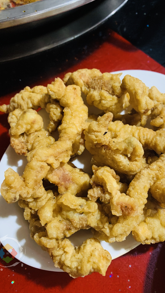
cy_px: 143
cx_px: 93
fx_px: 226
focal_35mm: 29
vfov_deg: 66.1
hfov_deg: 40.1
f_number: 1.8
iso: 400
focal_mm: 4.25
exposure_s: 1/59
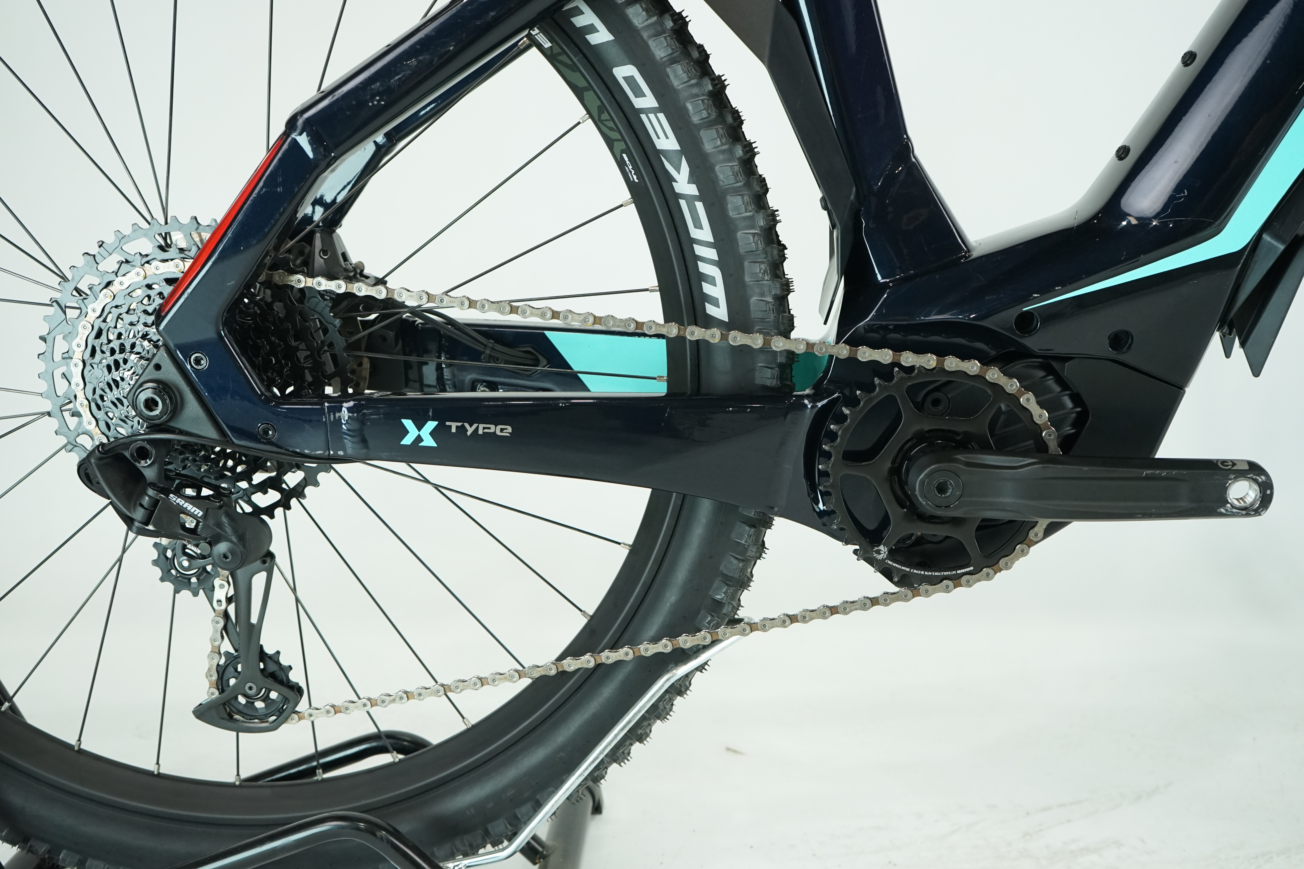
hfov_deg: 49.6
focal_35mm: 39
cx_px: 652
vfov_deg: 34.2
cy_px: 434
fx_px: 1413
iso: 1600
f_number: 5.6
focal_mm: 39
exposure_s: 1/200
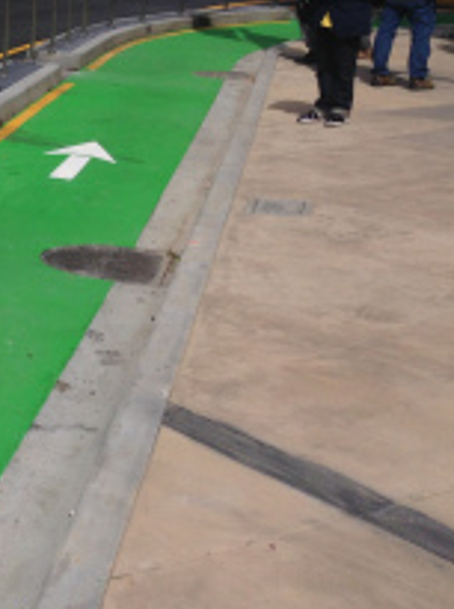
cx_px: -227
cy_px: 281
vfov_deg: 26.0
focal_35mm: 75
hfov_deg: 17.6
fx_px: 1316
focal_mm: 4.12
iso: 50
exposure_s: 1/2169
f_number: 2.4
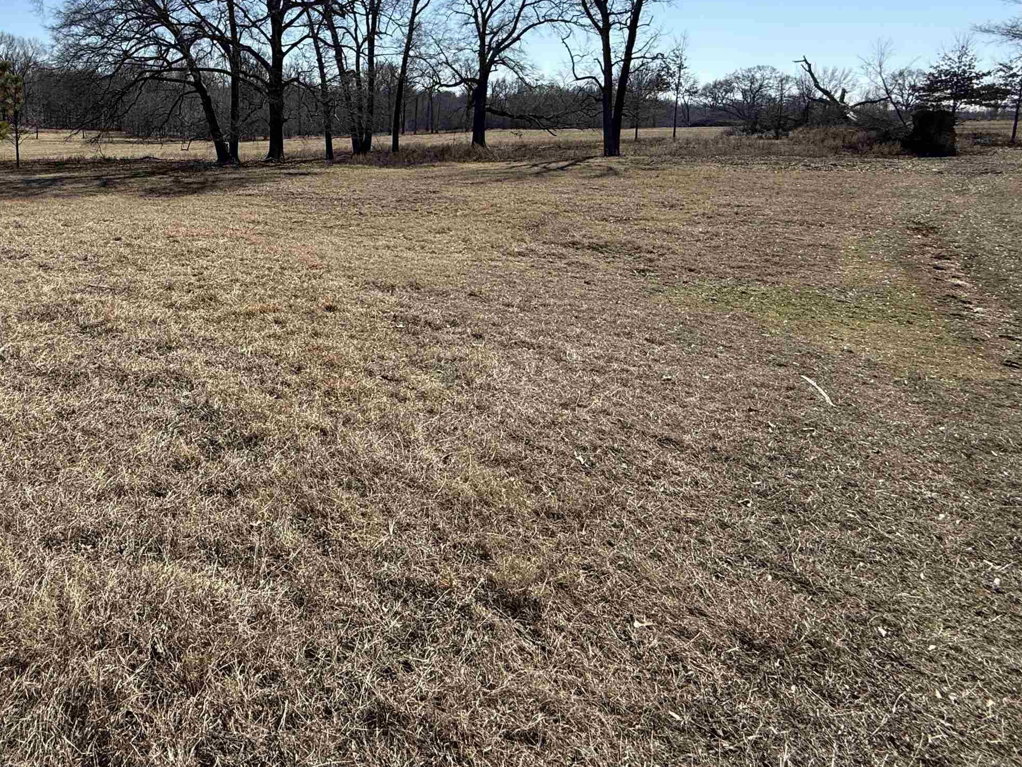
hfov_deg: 72.5
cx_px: 290
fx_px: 649
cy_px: 186
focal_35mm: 22
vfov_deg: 57.8
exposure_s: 1/2092
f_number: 2.2
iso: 50
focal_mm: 2.22
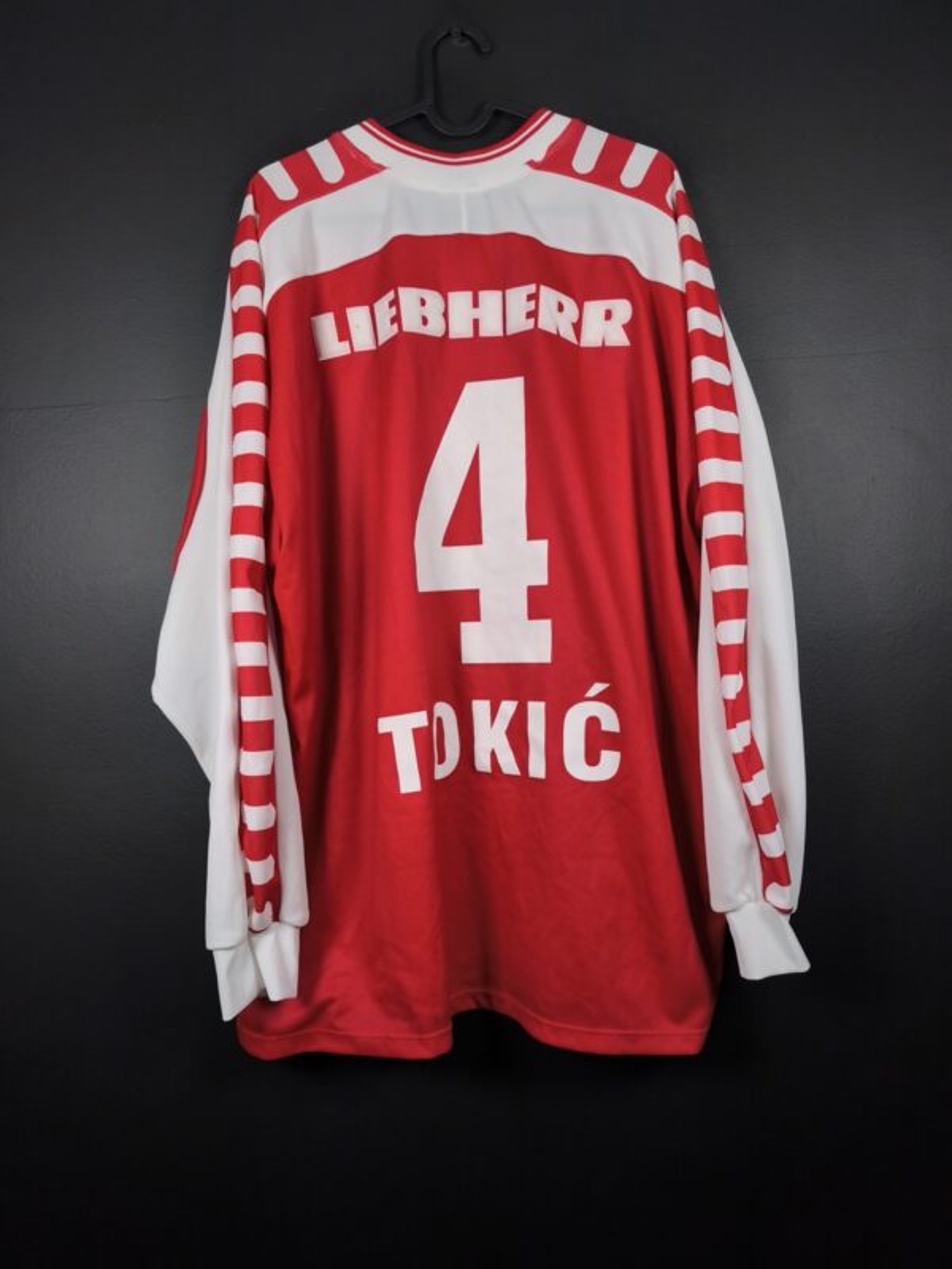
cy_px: 634
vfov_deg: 73.9
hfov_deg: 58.9
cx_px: 476
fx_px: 843
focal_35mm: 23
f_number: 1.6
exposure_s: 1/160
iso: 400
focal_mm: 6.57
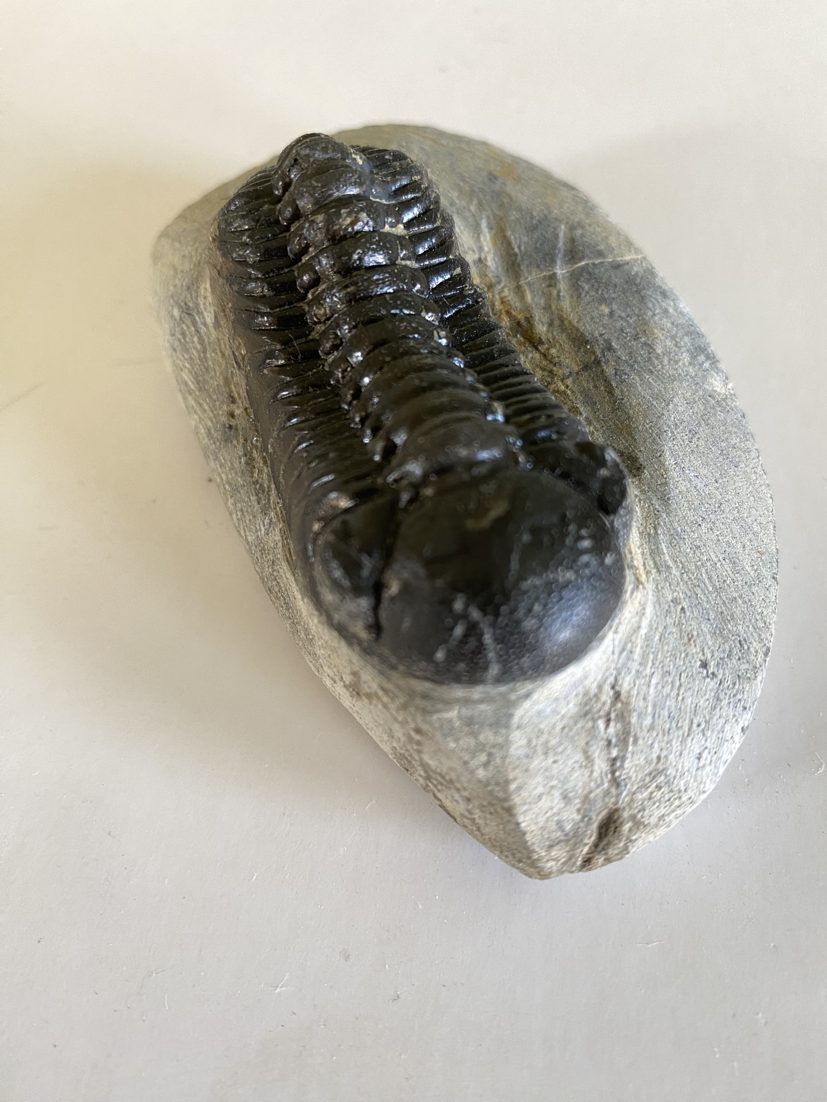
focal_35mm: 25
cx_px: 414
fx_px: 796
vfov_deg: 69.4
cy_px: 551
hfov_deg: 54.9
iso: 125
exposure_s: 1/64
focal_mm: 4.25
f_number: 1.8
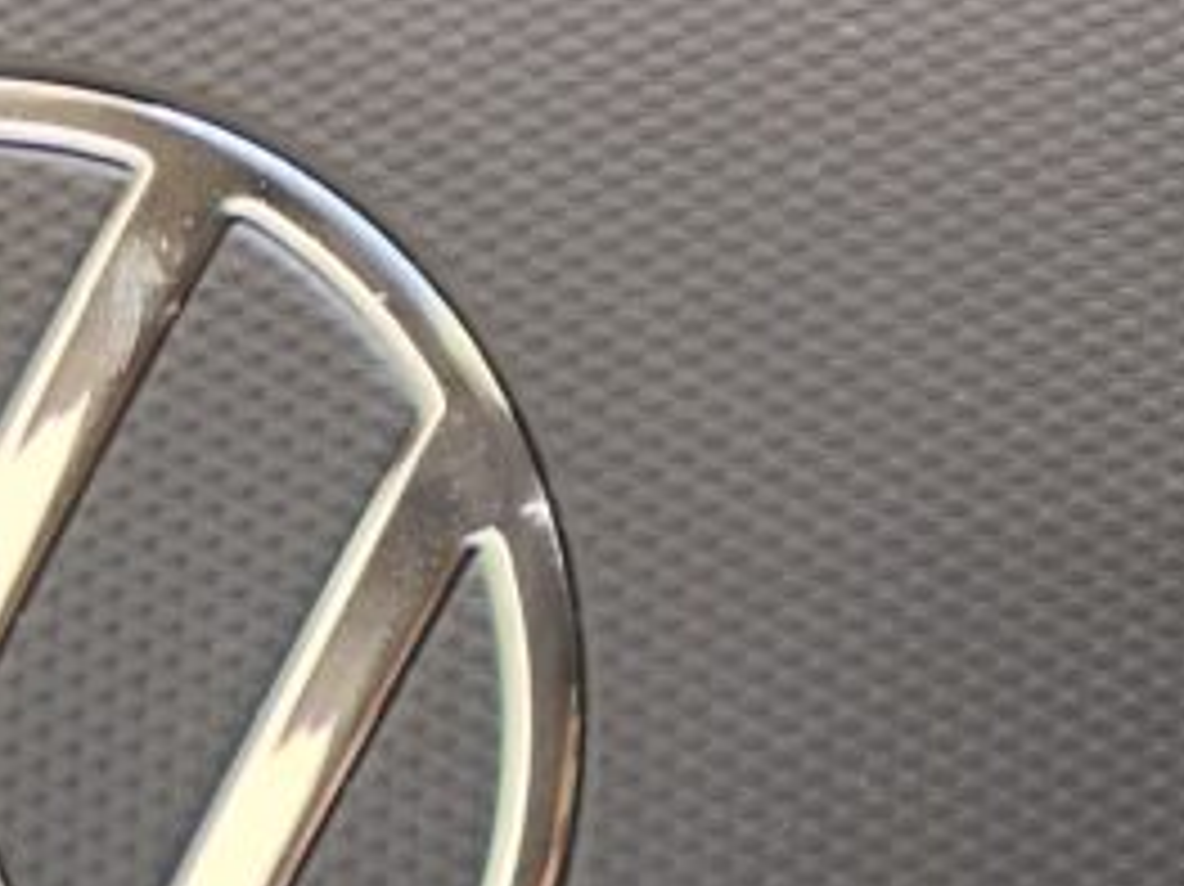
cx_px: 2332
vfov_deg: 14.1
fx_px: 3590
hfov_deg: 15.3
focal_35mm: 105
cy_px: 292
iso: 259
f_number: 1.69
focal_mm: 7.01
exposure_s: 1/100
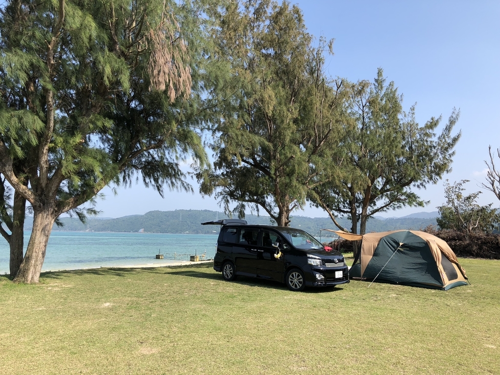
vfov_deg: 49.7
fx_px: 404
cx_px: 250
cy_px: 188
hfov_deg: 63.4
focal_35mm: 28
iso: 20
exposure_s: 1/1171
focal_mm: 4
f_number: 1.8
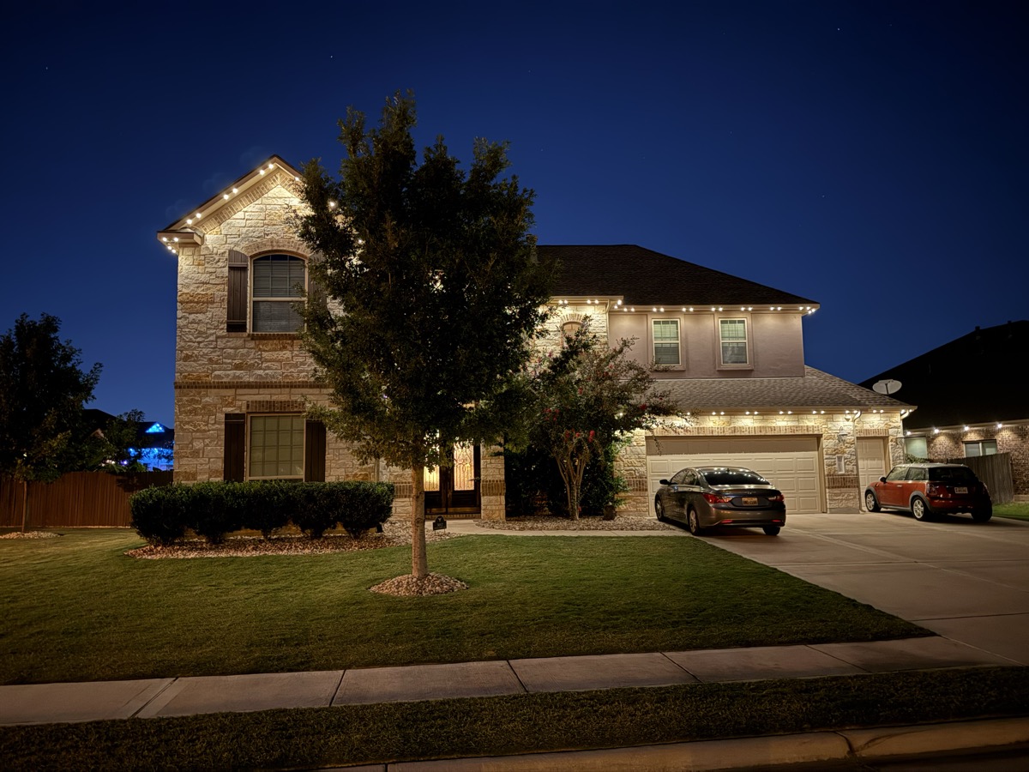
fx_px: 713
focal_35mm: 24
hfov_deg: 71.6
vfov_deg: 56.8
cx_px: 514
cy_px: 386
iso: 2000
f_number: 1.78
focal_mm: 6.76
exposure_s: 1/5
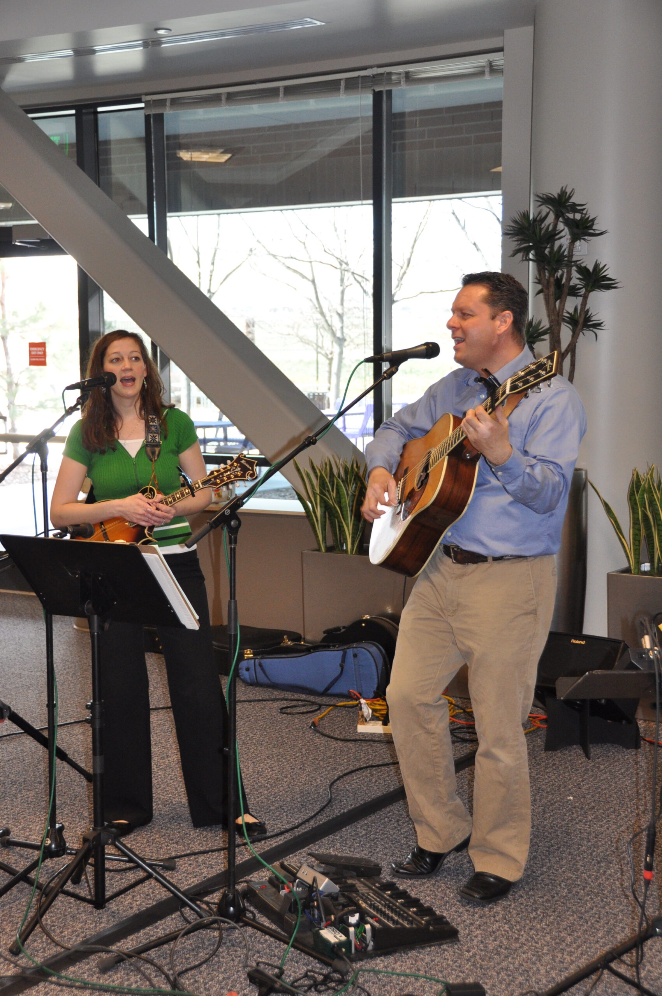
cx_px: 331
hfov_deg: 25.0
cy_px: 498
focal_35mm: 54
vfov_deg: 36.9
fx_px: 1493
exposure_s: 1/80
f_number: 4.2
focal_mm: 36
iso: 1000
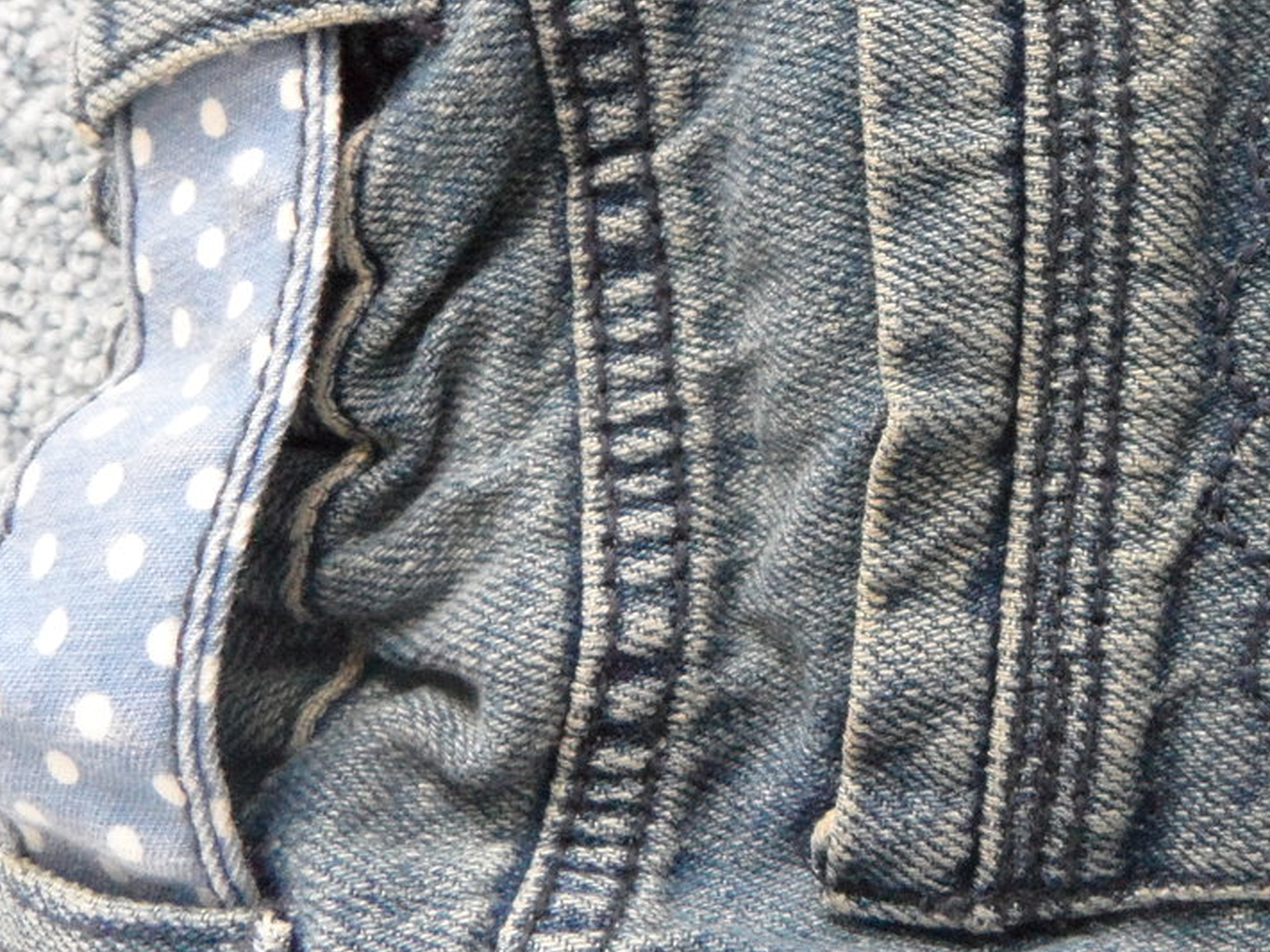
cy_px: 318
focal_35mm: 45
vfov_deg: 31.9
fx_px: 1651
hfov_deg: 39.7
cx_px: 1087
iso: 400
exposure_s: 1/30
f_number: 2.9
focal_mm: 4.1
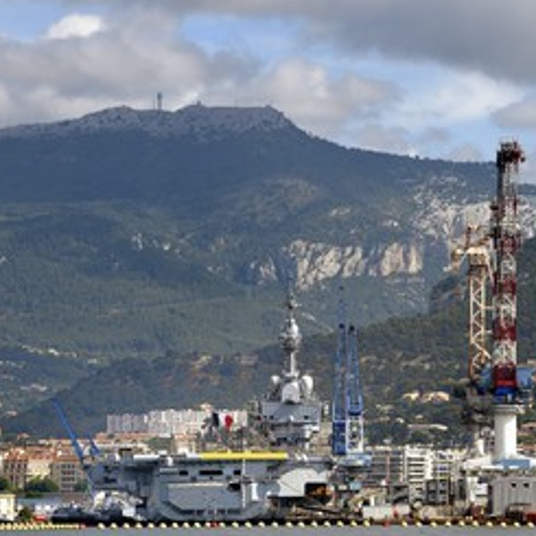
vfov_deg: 6.7
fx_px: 4590
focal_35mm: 262
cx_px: 407
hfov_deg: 6.7
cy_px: 293
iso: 200
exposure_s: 1/640
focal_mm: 180
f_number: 9
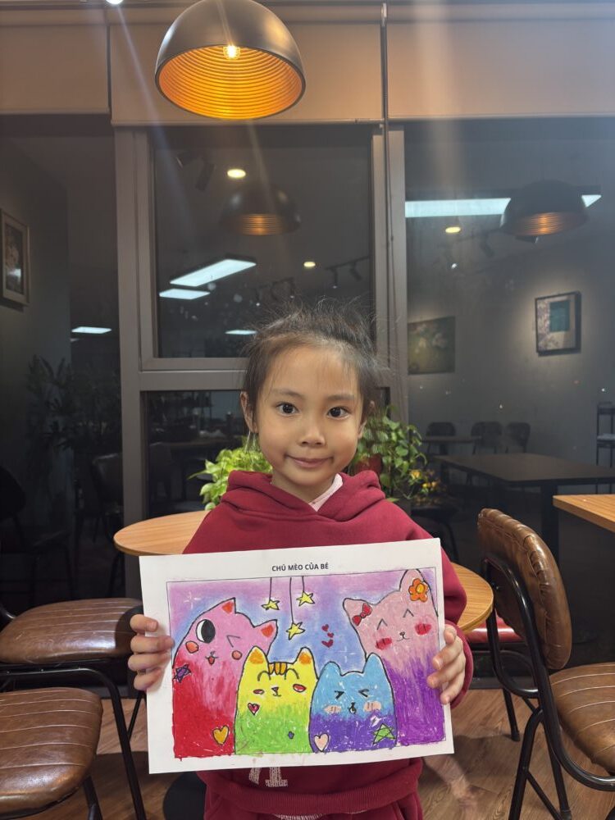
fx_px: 616
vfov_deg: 67.3
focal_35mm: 26
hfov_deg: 53.1
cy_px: 410
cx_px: 308
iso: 80
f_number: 1.6
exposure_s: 1/50
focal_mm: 5.96
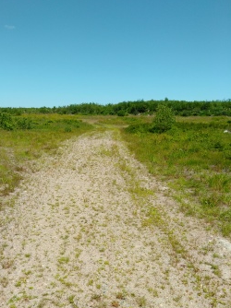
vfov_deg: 73.9
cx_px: 102
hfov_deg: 58.6
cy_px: 165
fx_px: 205
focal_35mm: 23
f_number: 2.2
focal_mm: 3.46
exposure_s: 1/978
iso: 100
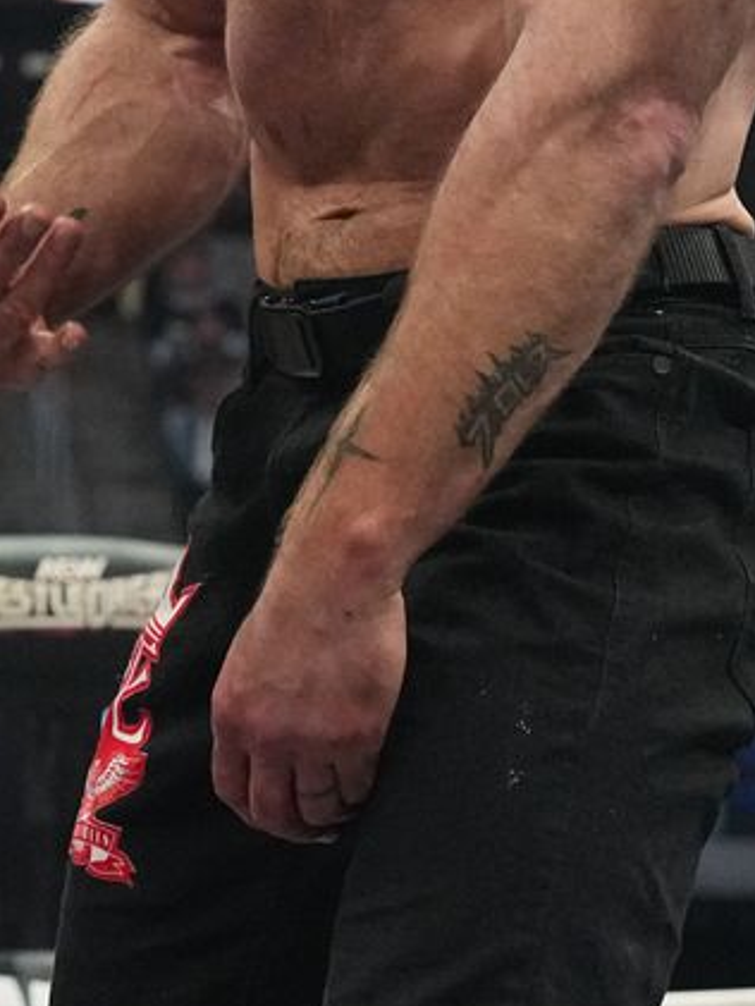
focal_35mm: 185
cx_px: -628
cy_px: 76
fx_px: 5377
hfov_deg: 7.8
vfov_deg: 10.6
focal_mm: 50
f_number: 3.5
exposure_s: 1/1000
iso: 5000
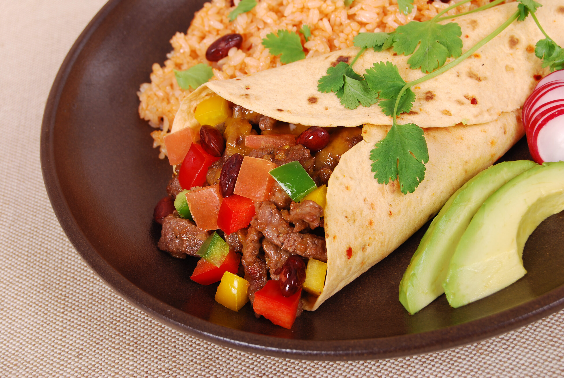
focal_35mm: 72
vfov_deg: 19.0
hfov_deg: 28.0
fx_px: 1129
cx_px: 282
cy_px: 189
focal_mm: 48
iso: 100
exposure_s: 1/125
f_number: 10
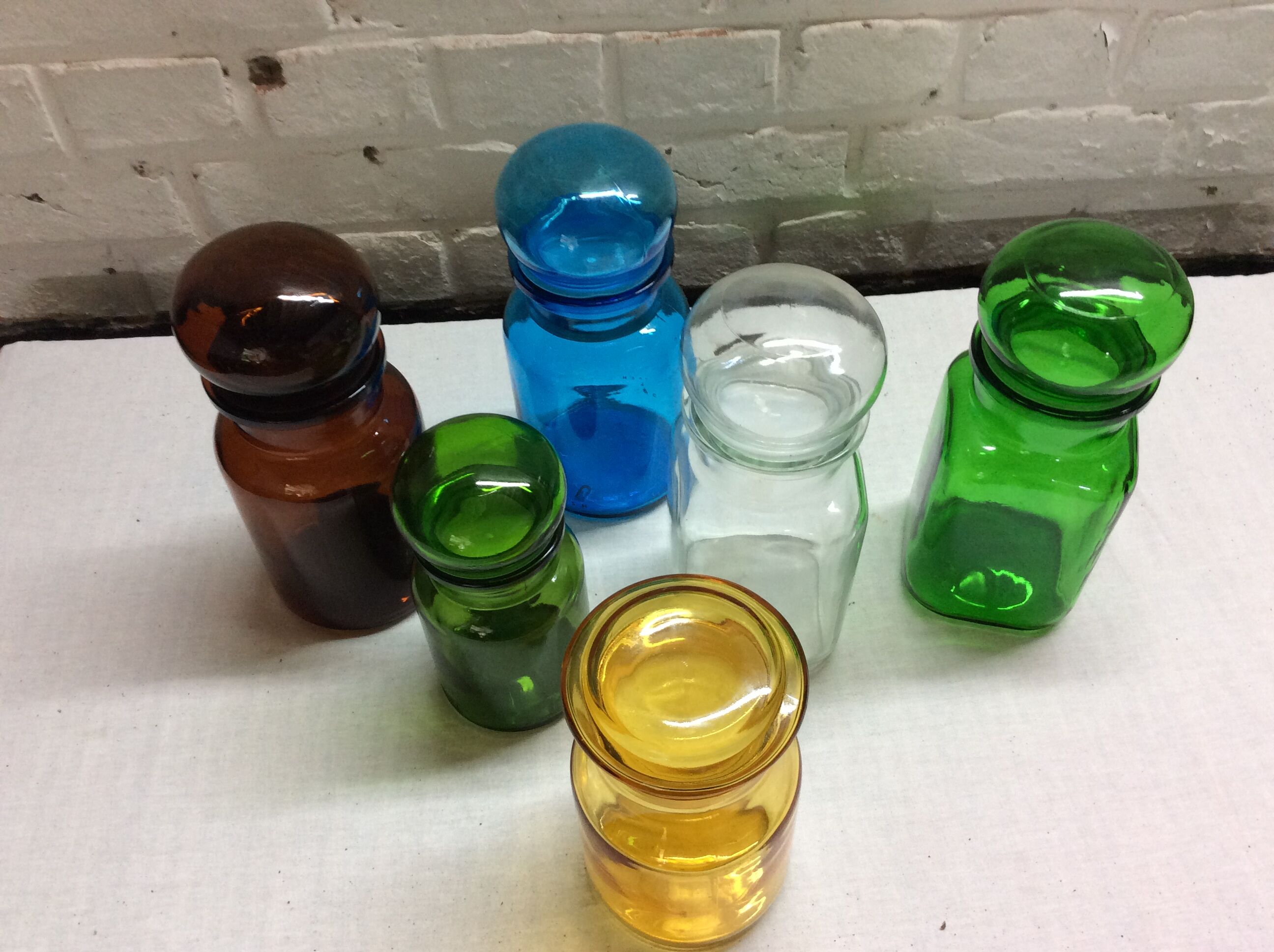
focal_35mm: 32
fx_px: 1176
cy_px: 476
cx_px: 637
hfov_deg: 56.9
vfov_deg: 44.1
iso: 80
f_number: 2.4
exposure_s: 1/25
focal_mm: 3.3
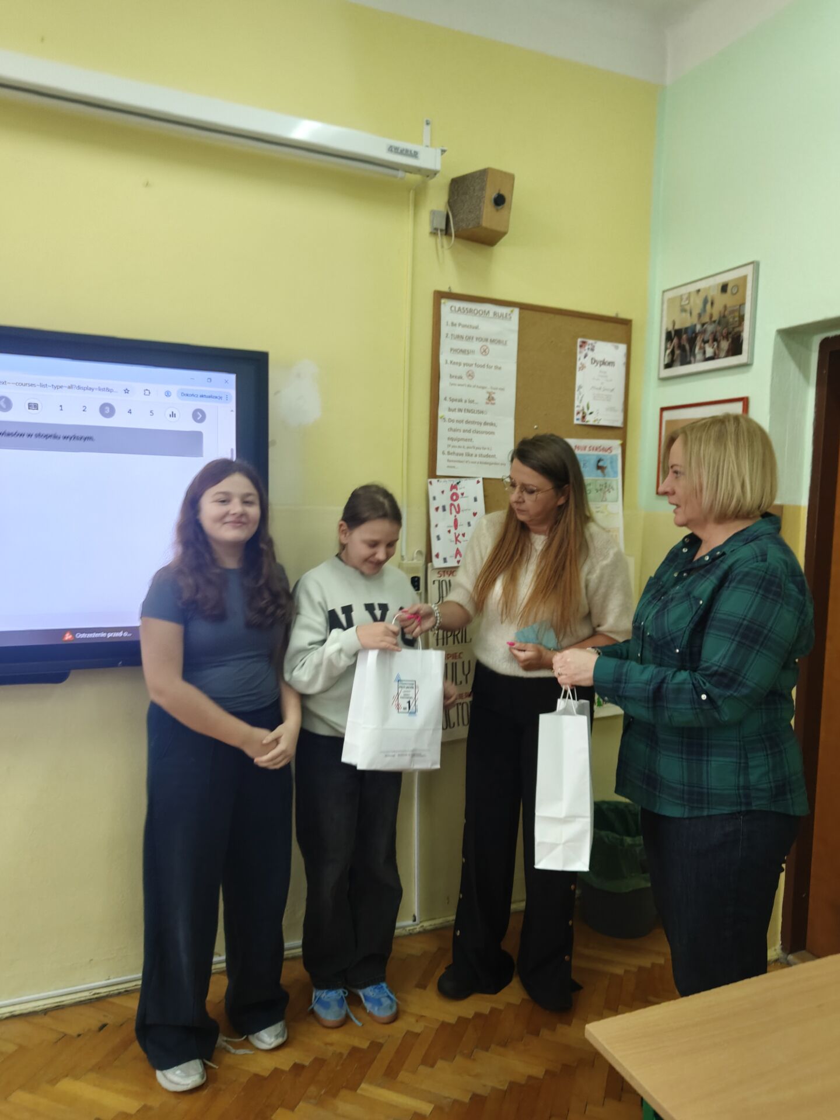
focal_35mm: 24
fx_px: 777
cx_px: 420
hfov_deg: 56.8
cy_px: 560
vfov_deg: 71.6
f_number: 1.8
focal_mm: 5.59
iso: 400
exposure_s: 1/100
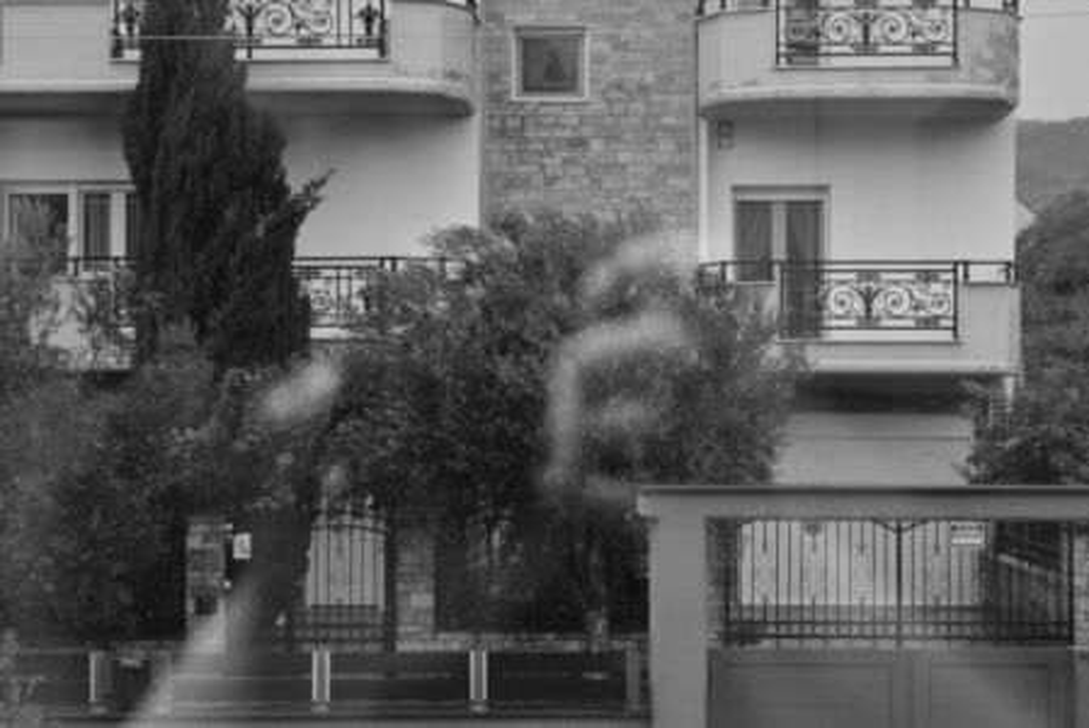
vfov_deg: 16.6
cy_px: 364
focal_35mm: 82
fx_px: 2497
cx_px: 544
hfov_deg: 24.6
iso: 6400
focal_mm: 55
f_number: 5.6
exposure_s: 1/80
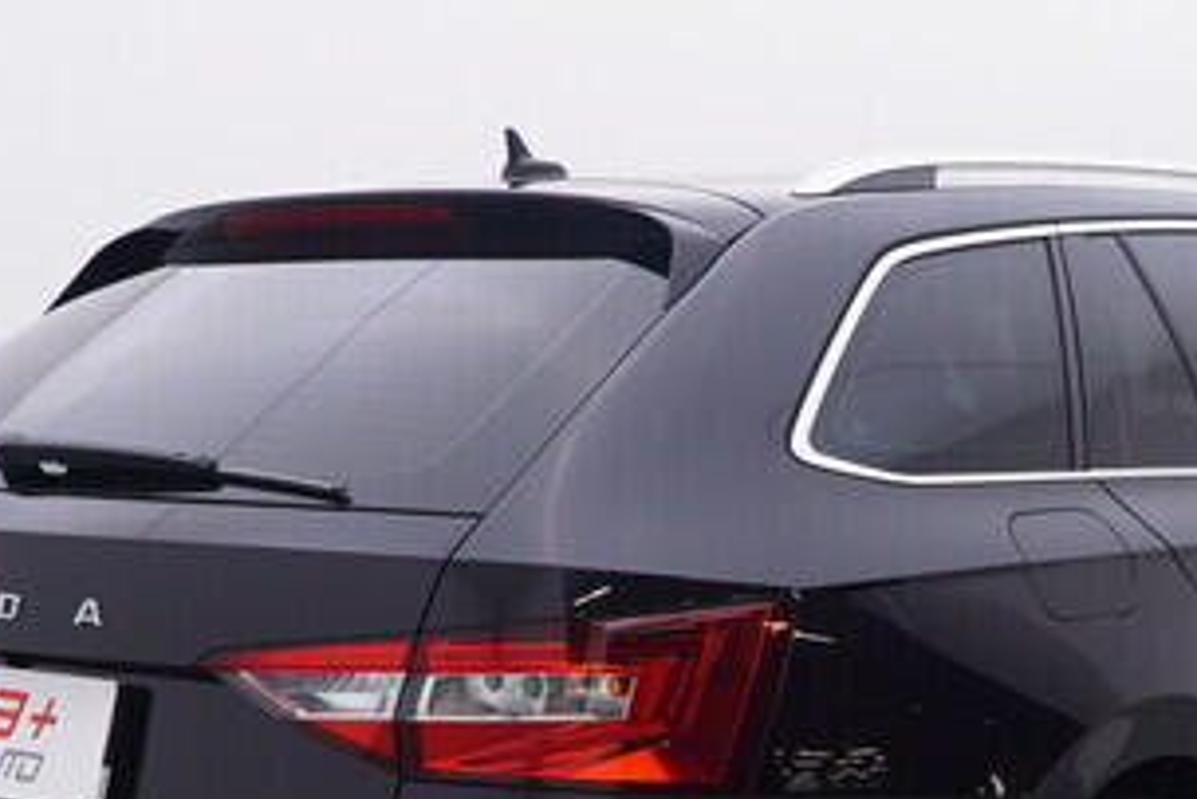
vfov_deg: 17.9
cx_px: 890
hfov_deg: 26.4
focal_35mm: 76
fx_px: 2517
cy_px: 653
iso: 200
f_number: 5
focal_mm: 15
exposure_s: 1/80
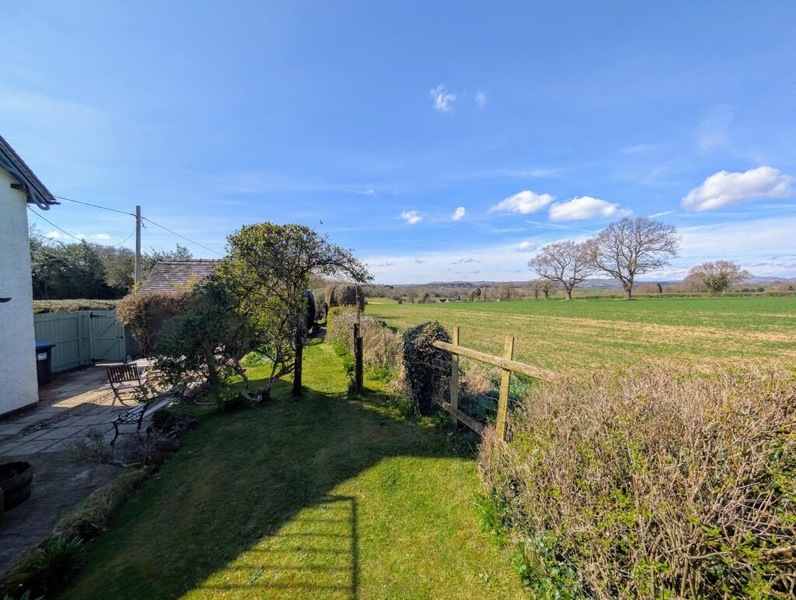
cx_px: 398
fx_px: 276
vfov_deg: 94.6
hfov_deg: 110.5
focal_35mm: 12
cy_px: 300
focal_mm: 2.02
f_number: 1.7
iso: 53
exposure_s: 1/2801
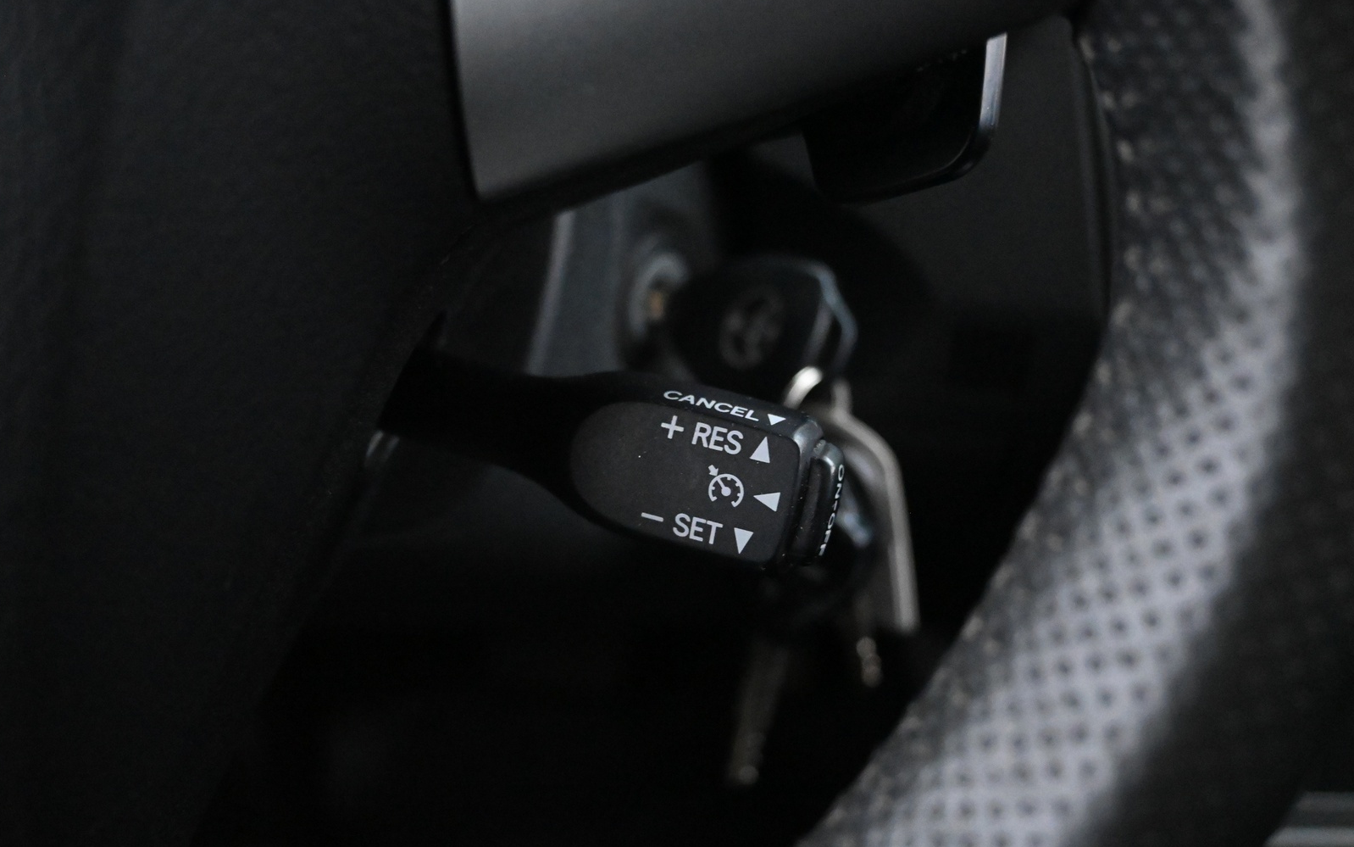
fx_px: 1144
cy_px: 440
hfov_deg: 61.2
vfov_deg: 40.6
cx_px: 674
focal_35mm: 31
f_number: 3.8
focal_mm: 20
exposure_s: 1/30
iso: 10000
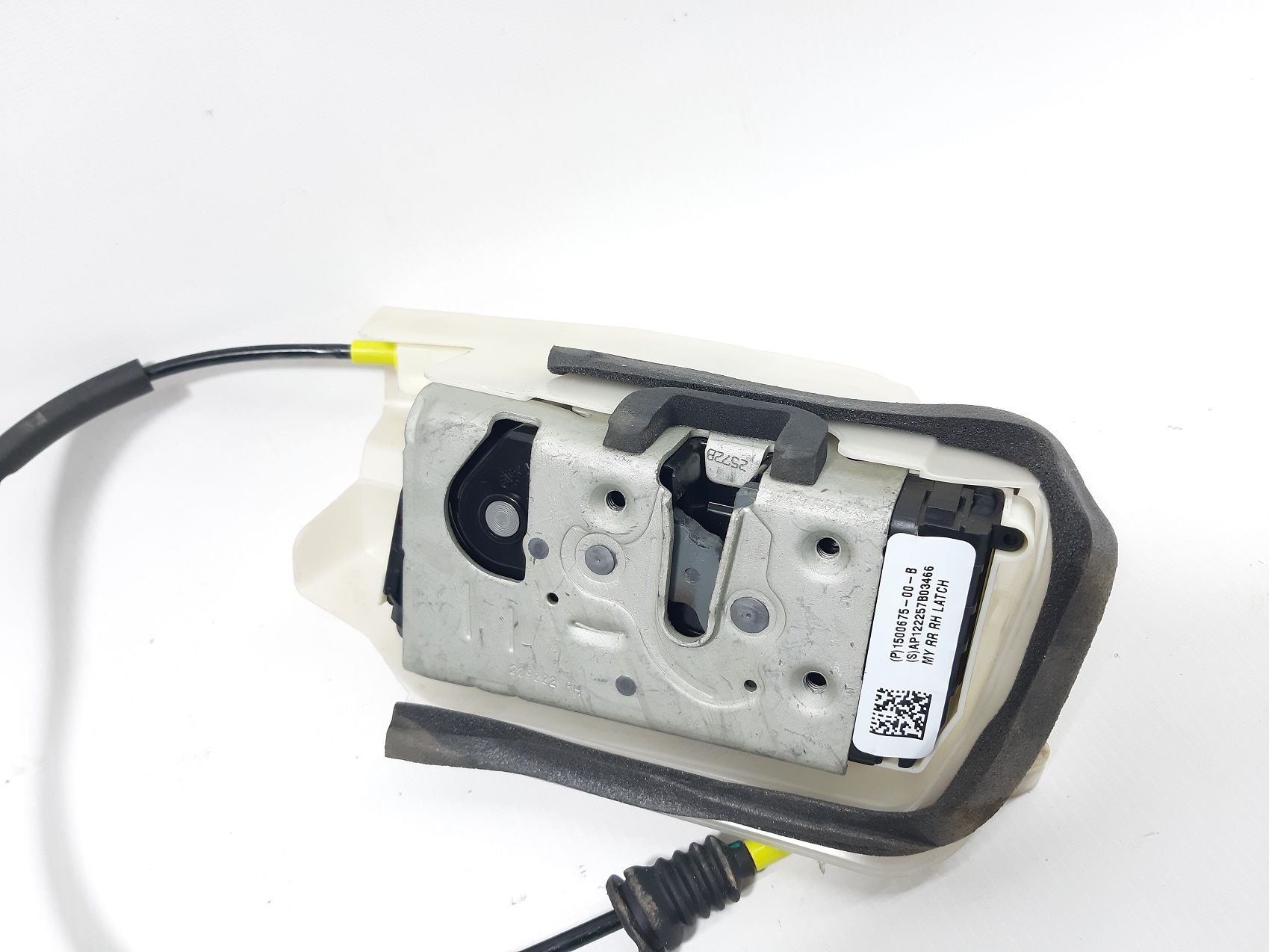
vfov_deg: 51.3
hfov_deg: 65.3
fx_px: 990
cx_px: 634
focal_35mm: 27
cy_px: 476
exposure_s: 1/50
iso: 80
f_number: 1.7
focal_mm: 3.93
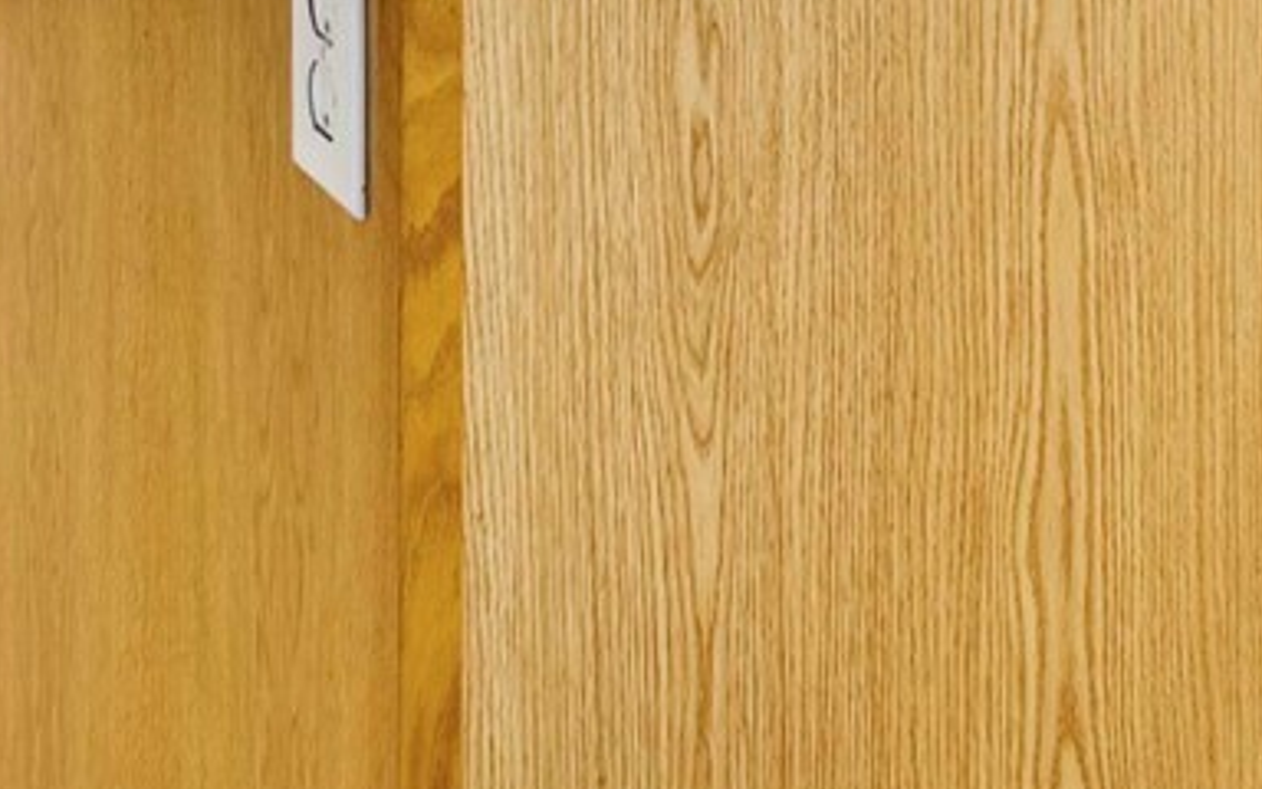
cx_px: 692
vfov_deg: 12.2
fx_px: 3095
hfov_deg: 23.0
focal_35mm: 90
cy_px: -983
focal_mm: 20
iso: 1000
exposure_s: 1/5
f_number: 7.1
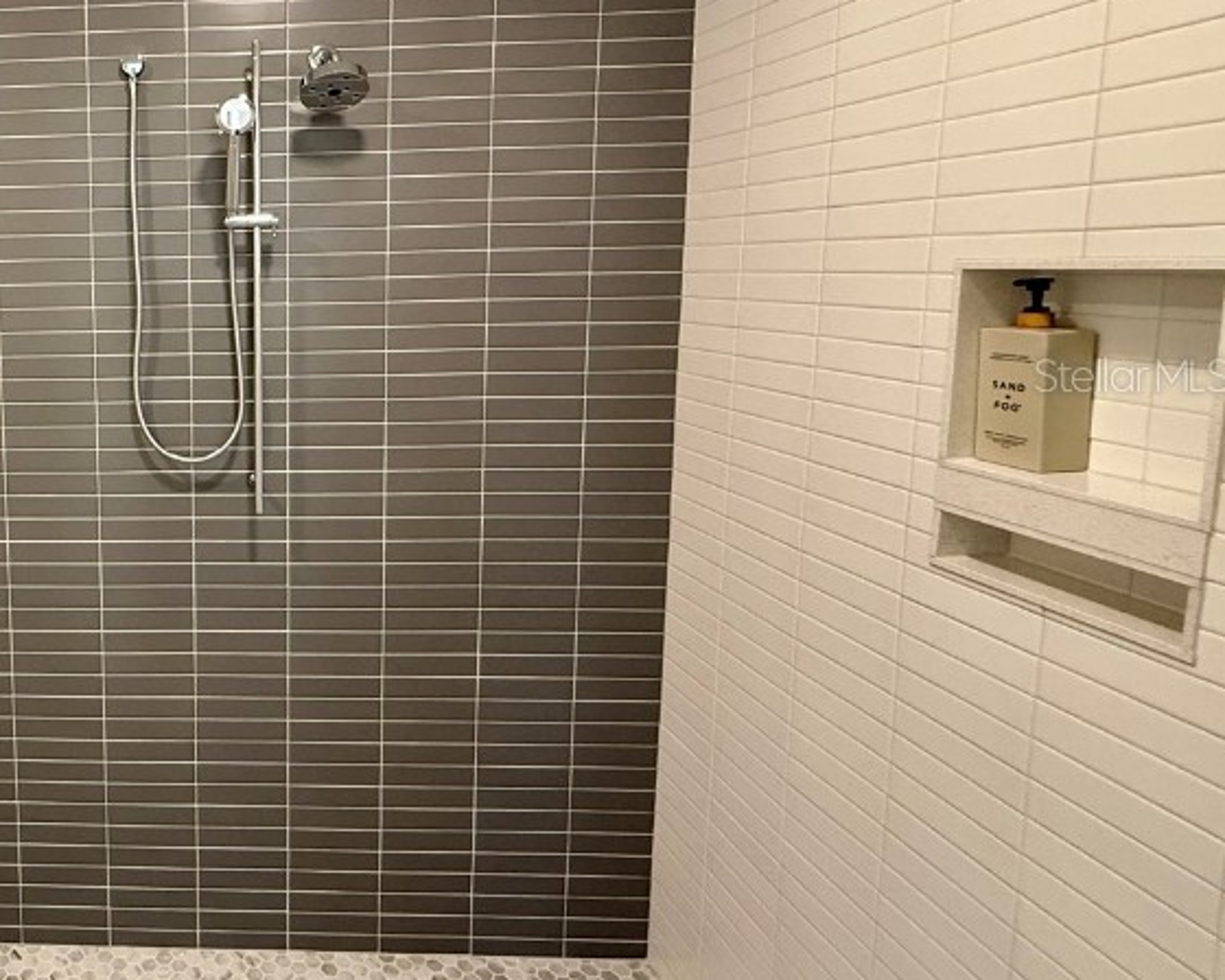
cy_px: 374
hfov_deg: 58.2
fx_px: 906
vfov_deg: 56.2
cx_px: 120
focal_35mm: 25
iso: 250
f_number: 2.2
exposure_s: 1/60
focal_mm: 2.22
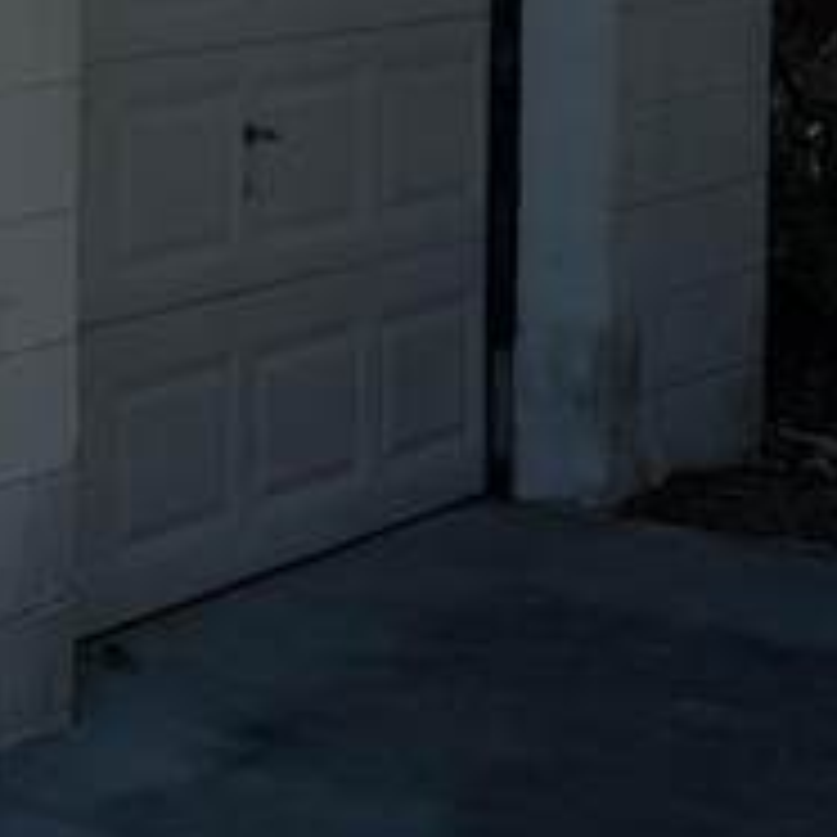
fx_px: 3994
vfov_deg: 11.7
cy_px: -189
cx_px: -950
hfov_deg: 10.7
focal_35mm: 146
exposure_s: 1/8130
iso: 80
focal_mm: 6.76
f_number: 1.78
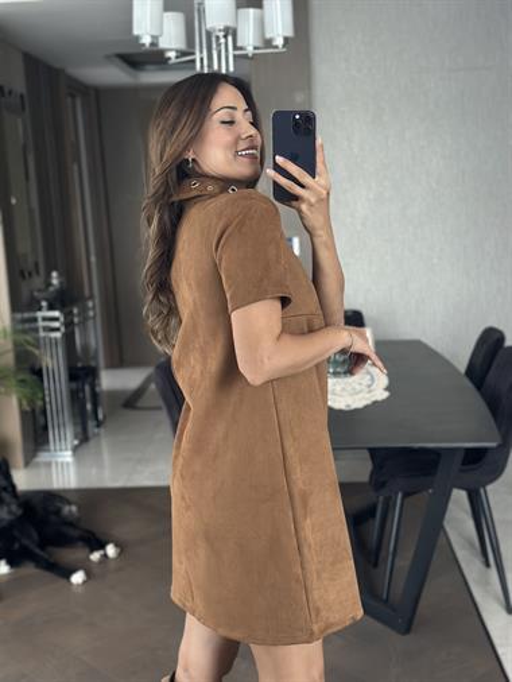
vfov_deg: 39.6
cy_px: 341
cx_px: 256
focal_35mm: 48
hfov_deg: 30.3
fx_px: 946
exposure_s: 1/40
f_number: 1.78
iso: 500
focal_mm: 6.86
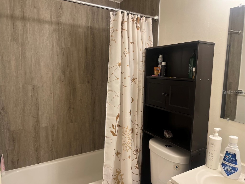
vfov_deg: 53.1
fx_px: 184
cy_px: 92
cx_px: 122
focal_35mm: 26
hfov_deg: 67.3
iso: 125
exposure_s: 1/120
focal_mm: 5.7
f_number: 1.5
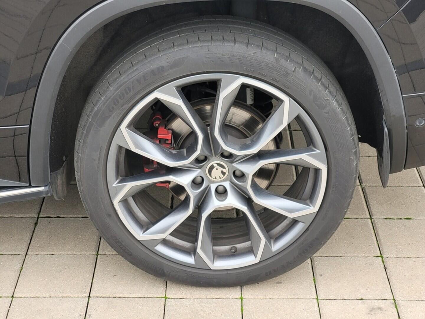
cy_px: 160
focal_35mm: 76
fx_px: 933
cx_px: 212
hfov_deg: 25.7
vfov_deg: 19.4
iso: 40
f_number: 2.4
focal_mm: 7.12
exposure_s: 1/50
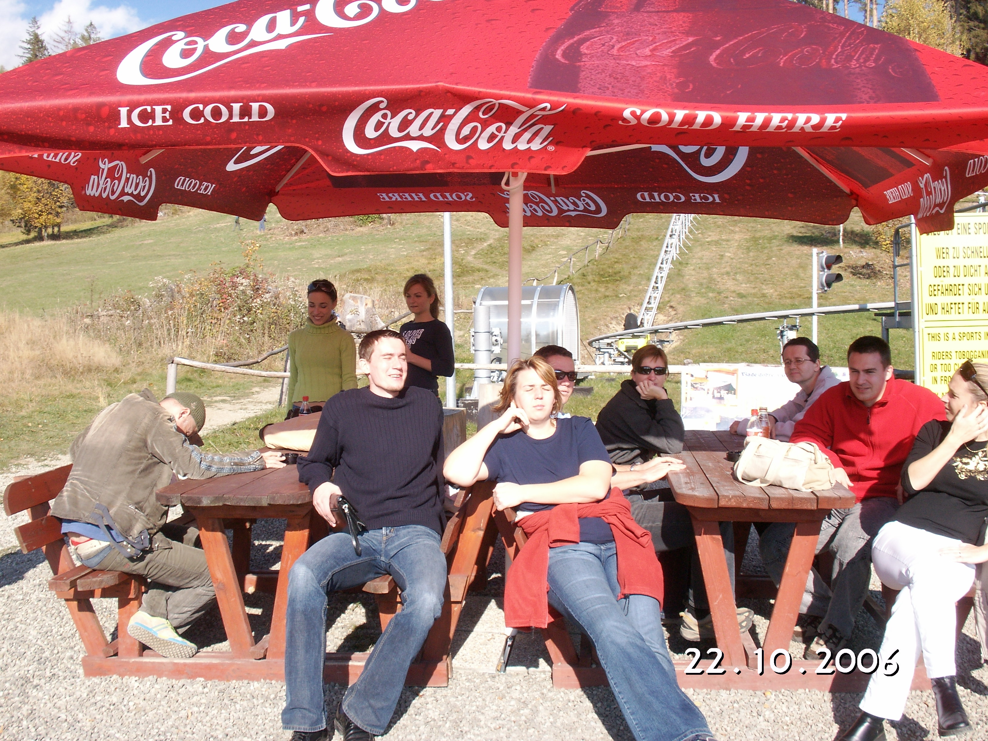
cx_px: 494
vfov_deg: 38.7
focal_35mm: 37
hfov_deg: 50.1
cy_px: 370
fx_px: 1056
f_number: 7.1
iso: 50
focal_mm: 7.7
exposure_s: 1/160
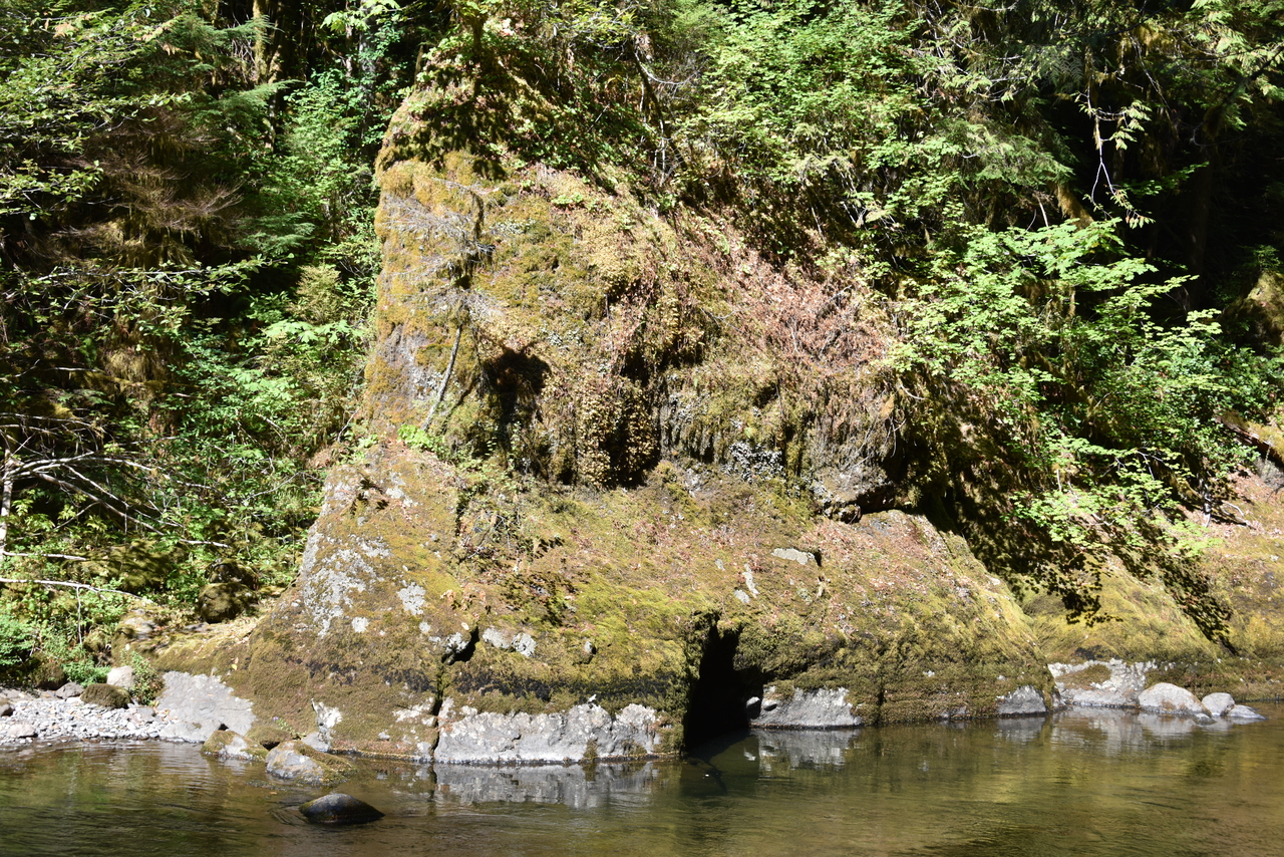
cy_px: 428
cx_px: 642
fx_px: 1998
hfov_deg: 35.6
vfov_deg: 24.2
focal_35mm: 56
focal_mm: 56
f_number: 6.3
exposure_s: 1/160
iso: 100
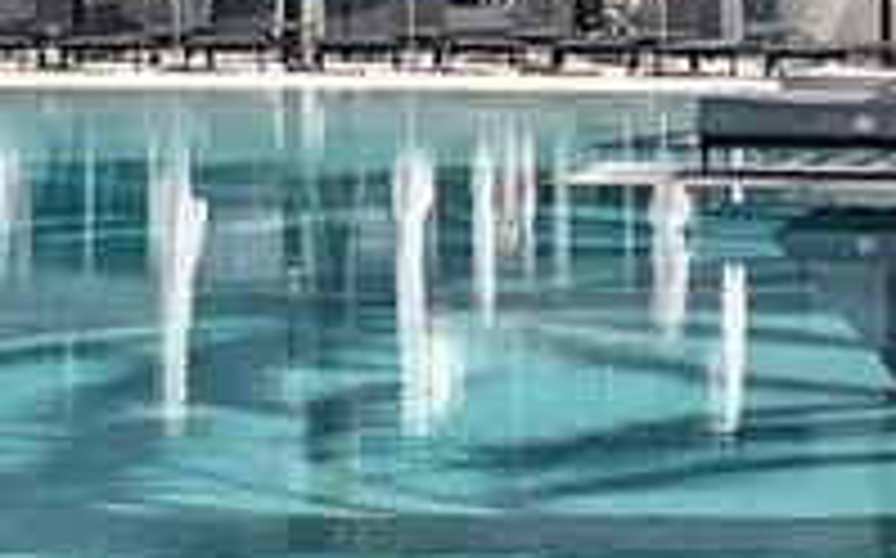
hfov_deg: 11.7
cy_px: -392
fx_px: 4367
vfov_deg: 7.1
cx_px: 189
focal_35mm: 179
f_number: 1.8
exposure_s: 1/1621
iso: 20
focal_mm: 4
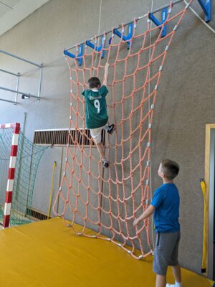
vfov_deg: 69.4
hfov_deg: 54.9
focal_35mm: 25
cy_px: 144
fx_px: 207
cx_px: 108
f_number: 1.89
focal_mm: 5.43
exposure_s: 1/100
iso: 245
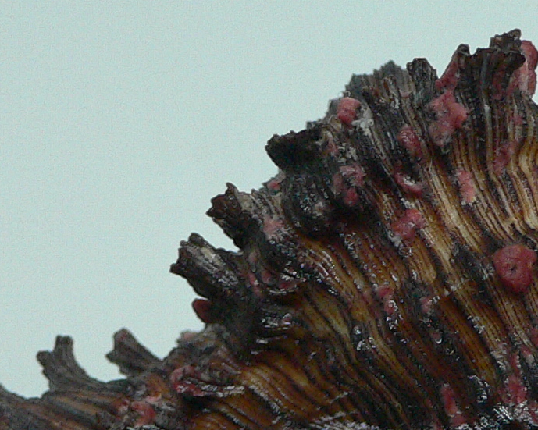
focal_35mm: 100
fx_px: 1592
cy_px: 285
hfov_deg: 18.9
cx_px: 461
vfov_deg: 15.4
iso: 200
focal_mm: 4.6
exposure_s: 1/60
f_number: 2.8
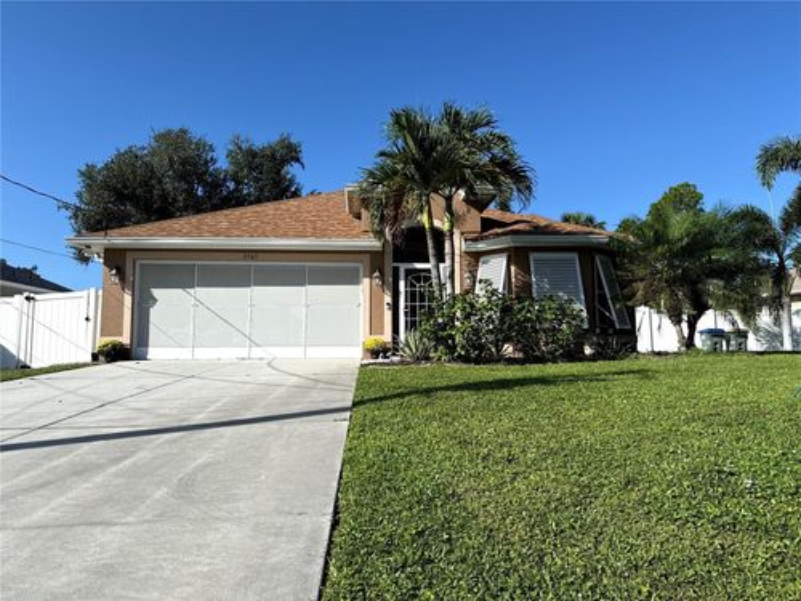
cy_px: 300
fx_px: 555
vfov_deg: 56.8
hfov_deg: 71.6
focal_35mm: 24
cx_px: 400
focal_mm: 6.76
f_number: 1.78
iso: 80
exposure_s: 1/5319
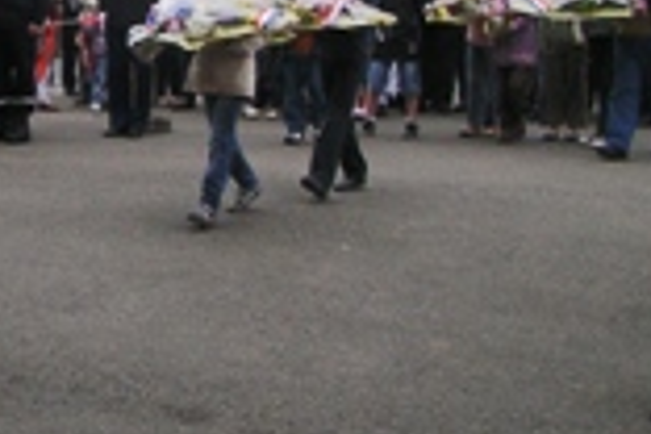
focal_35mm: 104
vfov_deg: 13.0
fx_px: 1881
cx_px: -92
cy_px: -2
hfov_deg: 18.8
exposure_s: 1/80
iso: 50
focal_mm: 5.8
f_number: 5.6
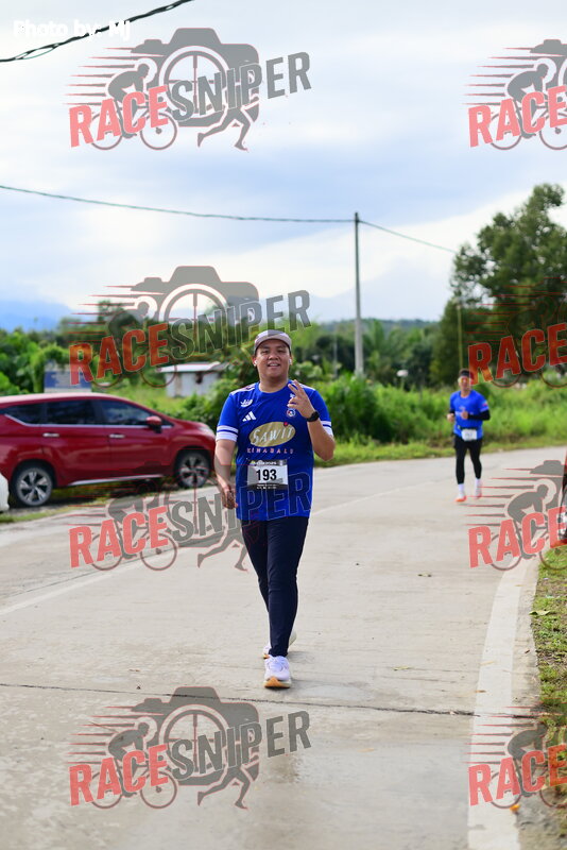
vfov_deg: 39.6
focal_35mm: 50
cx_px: 284
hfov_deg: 27.0
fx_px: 1180
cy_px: 425
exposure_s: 1/3200
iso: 100
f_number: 2
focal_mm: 50
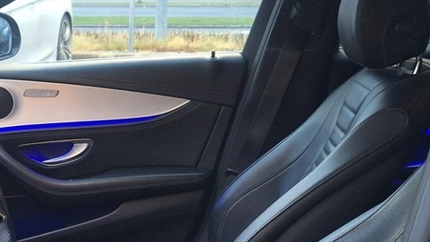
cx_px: 71
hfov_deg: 27.5
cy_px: 226
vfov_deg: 15.9
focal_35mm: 75
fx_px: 855
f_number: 1.8
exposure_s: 1/25
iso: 400
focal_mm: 5.54
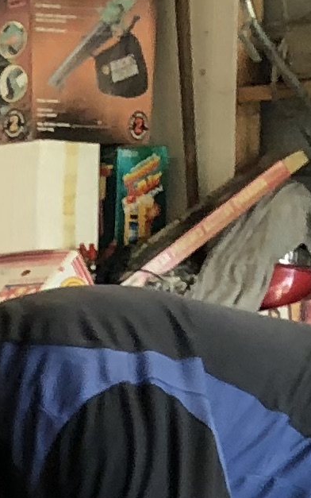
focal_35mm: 191
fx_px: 2590
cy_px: 1041
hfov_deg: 6.0
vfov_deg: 10.0
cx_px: -827
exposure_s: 1/20
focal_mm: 4
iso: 40
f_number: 1.8
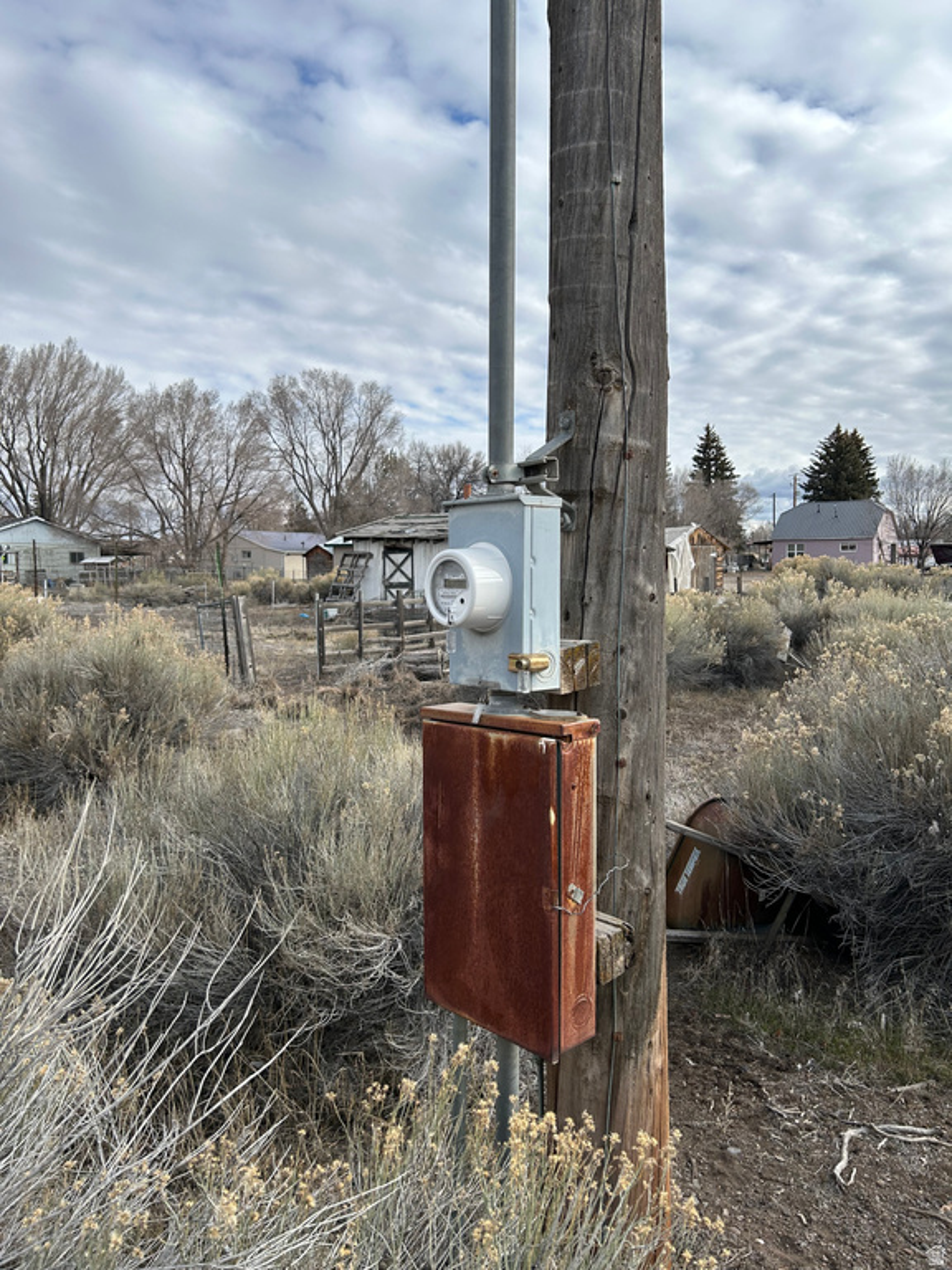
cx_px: 476
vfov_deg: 67.3
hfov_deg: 53.1
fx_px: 953
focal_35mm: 26
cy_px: 635
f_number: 1.5
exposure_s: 1/3257
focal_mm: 5.7
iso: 50
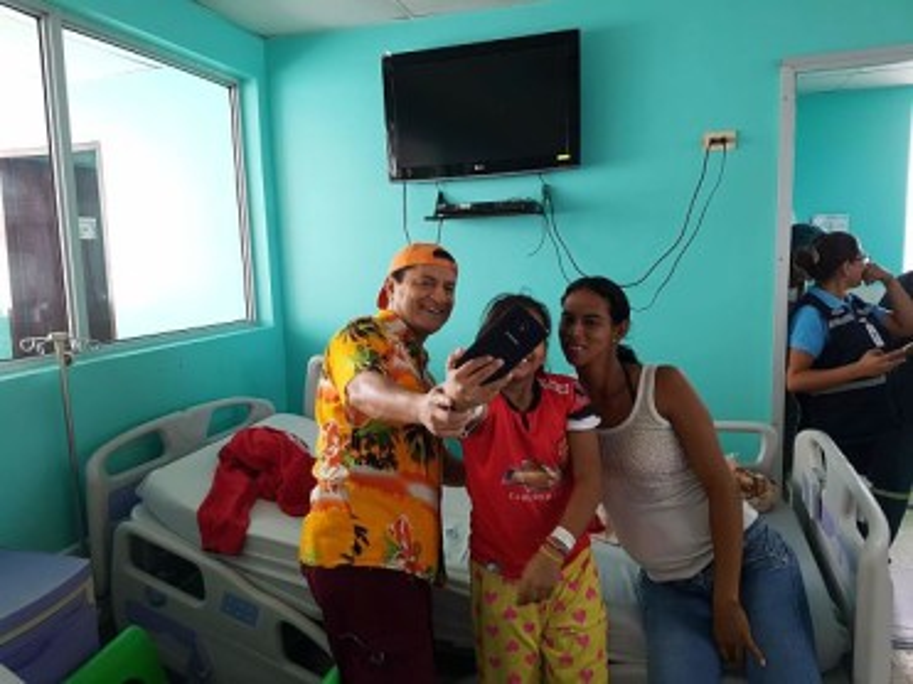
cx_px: 456
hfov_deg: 67.3
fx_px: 686
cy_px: 342
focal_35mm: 26
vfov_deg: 53.0
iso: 80
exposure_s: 1/60
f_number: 1.7
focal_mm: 4.2
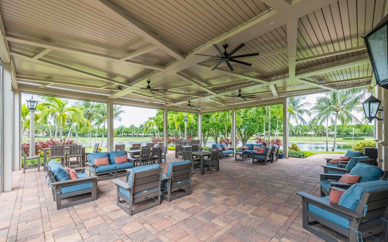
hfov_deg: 101.4
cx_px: 200
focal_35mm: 15
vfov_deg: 74.8
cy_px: 125
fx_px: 159
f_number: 7.1
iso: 1250
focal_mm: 14
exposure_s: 1/800
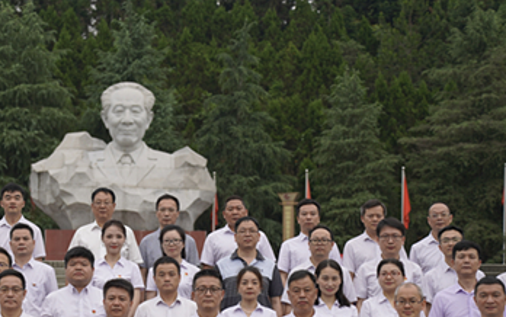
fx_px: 1366
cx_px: 127
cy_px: 284
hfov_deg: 20.8
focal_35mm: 99
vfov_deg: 13.1
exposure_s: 1/500
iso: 100
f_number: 4.5
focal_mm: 49
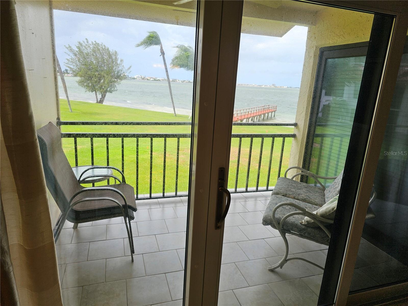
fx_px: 271
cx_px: 204
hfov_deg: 73.9
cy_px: 153
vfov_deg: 58.9
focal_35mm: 23
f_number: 1.7
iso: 10
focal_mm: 6.3
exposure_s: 1/187
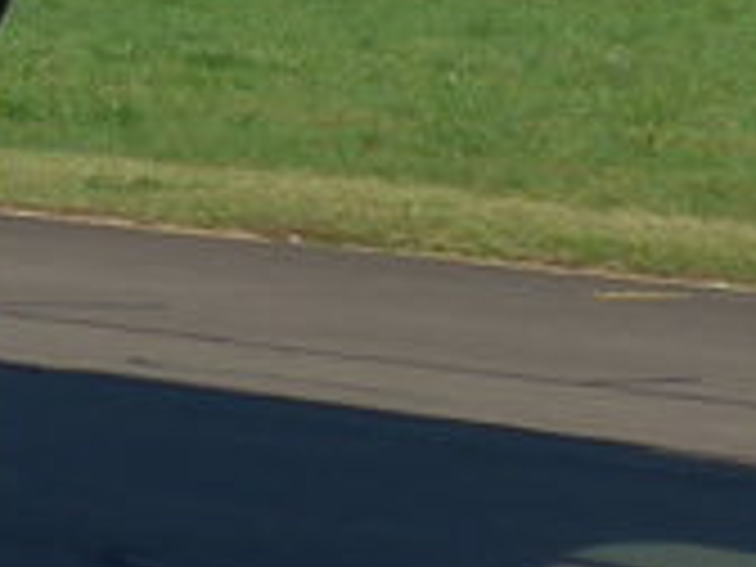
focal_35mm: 349
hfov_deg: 5.4
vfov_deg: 4.2
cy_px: -662
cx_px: -1314
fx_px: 7622
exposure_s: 1/1300
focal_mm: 10.1
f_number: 3.2
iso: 80
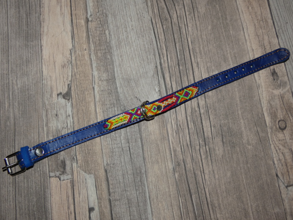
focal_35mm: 32
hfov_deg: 56.8
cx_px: 146
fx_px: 271
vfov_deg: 44.2
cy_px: 110
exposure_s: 1/125
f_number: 3.4
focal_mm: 5.8
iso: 80
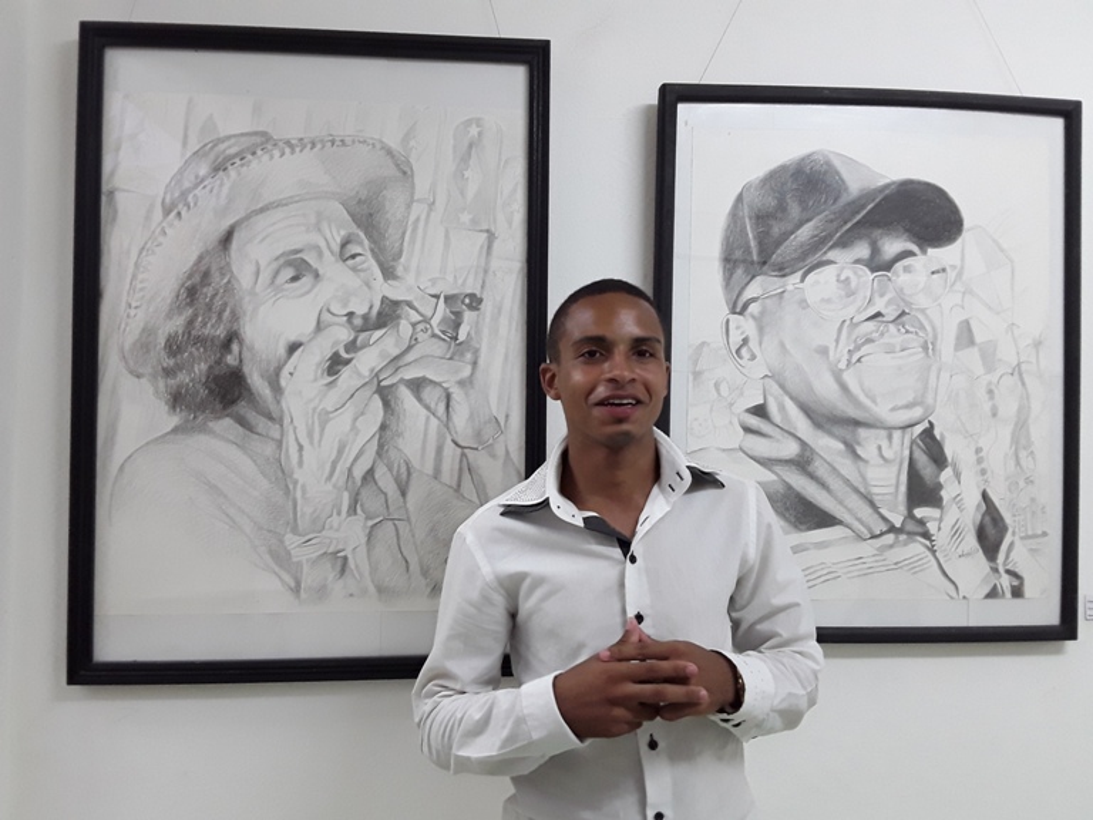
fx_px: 853
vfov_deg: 51.4
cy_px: 410
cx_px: 546
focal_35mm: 27
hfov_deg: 65.3
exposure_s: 1/30
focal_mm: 2.91
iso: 100
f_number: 1.9
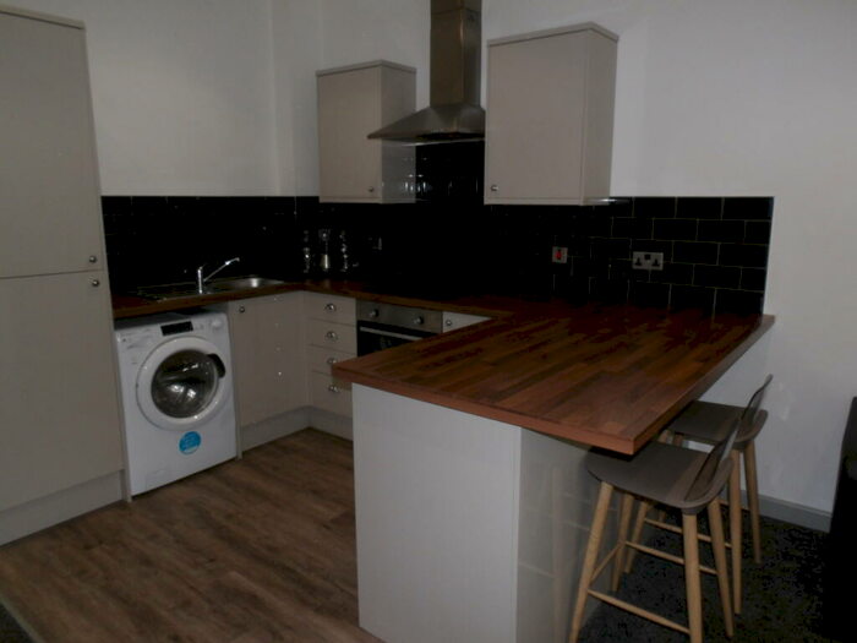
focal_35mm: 24
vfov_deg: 56.8
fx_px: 594
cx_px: 428
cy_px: 322
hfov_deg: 71.6
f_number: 4.1
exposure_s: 1/8
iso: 250
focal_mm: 4.3
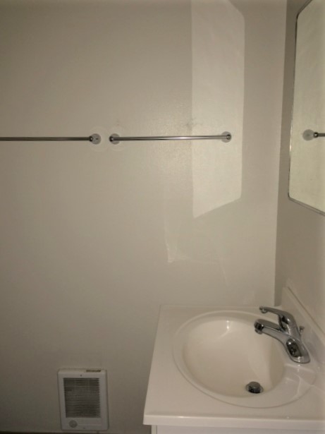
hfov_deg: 48.2
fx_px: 363
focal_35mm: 29
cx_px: 162
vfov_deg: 61.7
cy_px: 217
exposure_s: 1/16
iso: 64
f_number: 2.2
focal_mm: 4.15
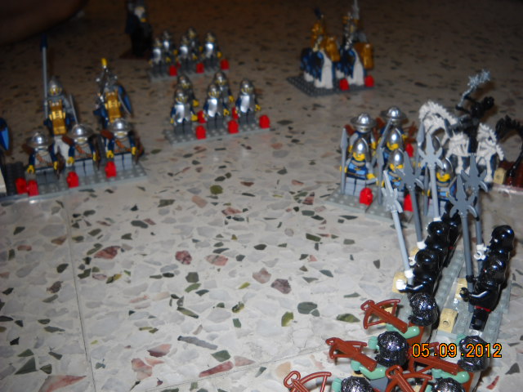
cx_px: 262
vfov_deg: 35.1
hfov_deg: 45.8
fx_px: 619
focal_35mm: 41
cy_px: 196
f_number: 3.1
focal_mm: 6.72
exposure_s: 1/30
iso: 64
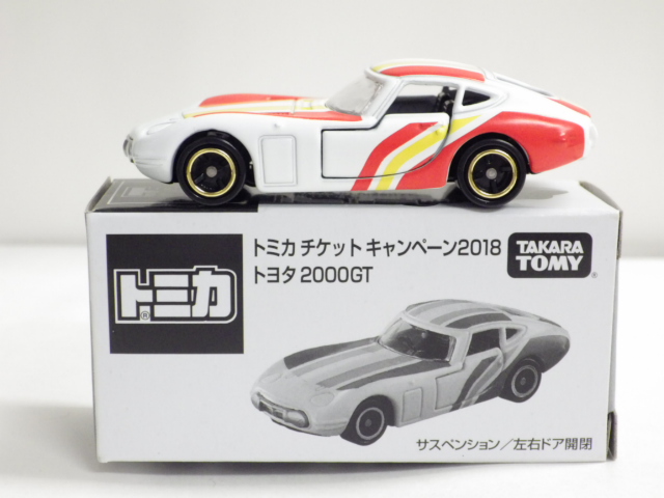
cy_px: 249
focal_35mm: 71
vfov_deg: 20.7
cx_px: 332
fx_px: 1362
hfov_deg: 27.4
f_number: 4.2
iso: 800
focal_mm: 12.8
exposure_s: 1/45
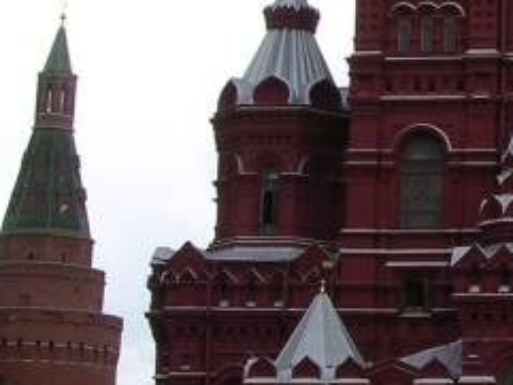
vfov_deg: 11.7
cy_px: 94
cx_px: 666
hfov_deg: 14.9
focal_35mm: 126
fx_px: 1868
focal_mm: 5.8
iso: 100
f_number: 5.6
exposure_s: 1/231
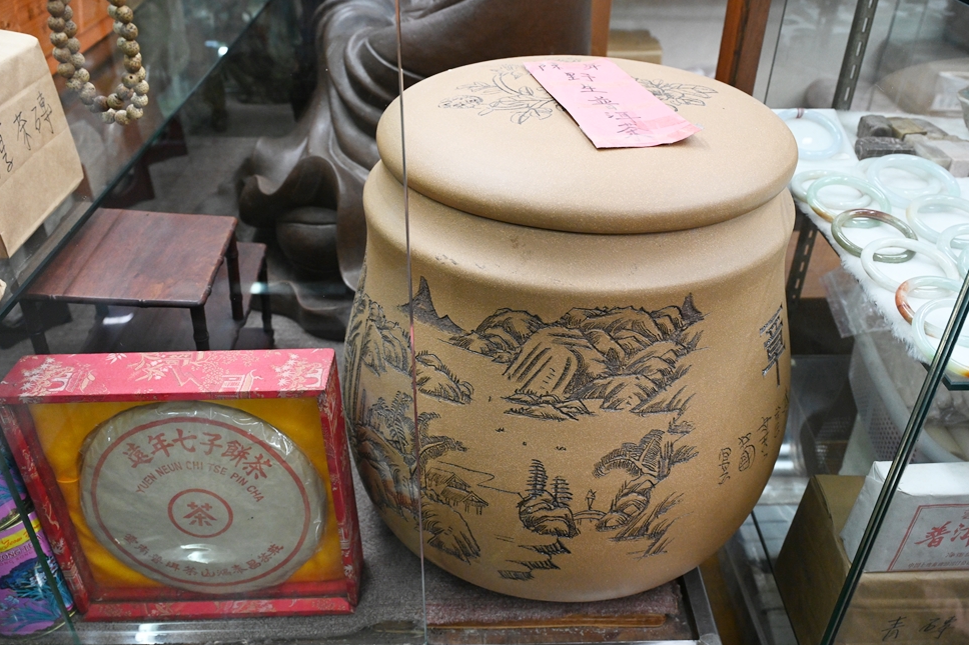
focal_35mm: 31
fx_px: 834
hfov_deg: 60.3
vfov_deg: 42.3
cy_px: 316
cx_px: 498
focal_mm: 30
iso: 3200
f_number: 7.1
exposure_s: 1/80
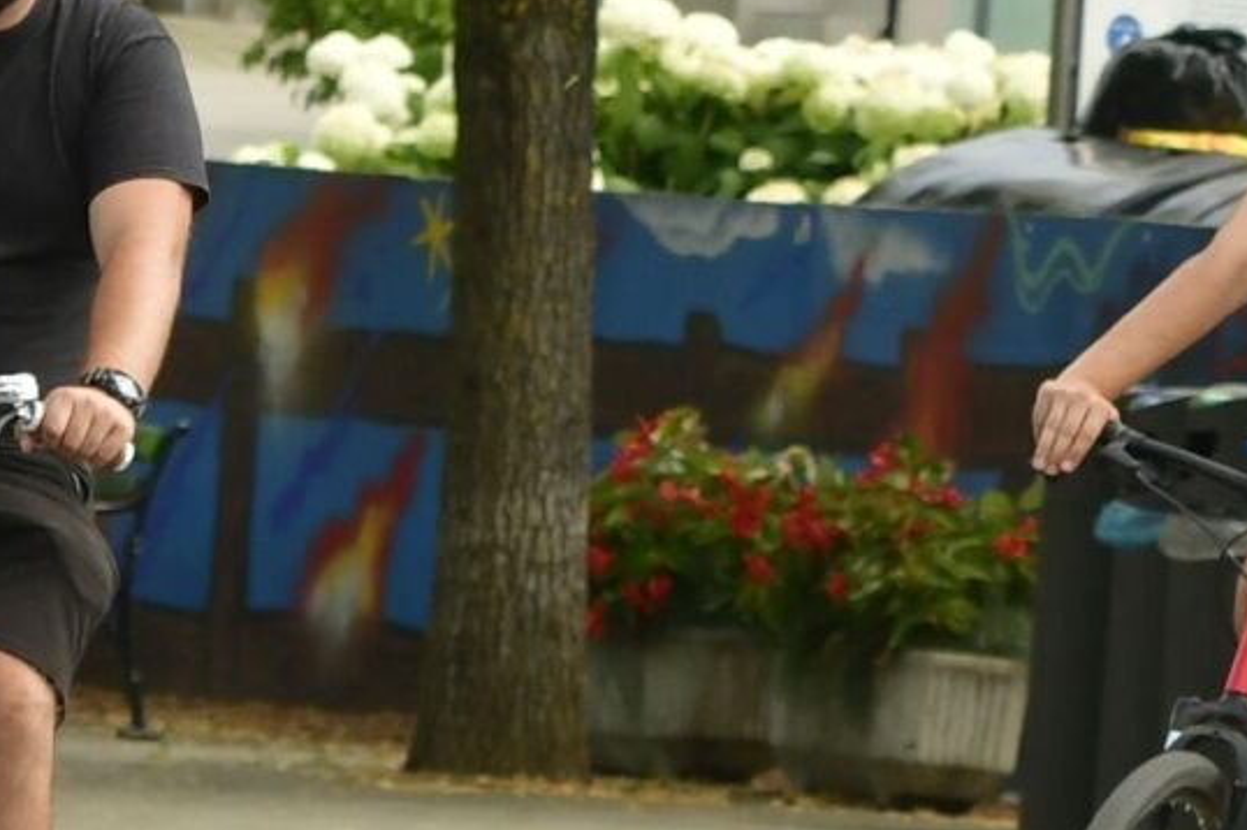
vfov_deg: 4.3
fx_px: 10939
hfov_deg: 6.5
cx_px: 691
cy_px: 546
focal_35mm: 316
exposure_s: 1/800
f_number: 6.3
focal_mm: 90
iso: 320
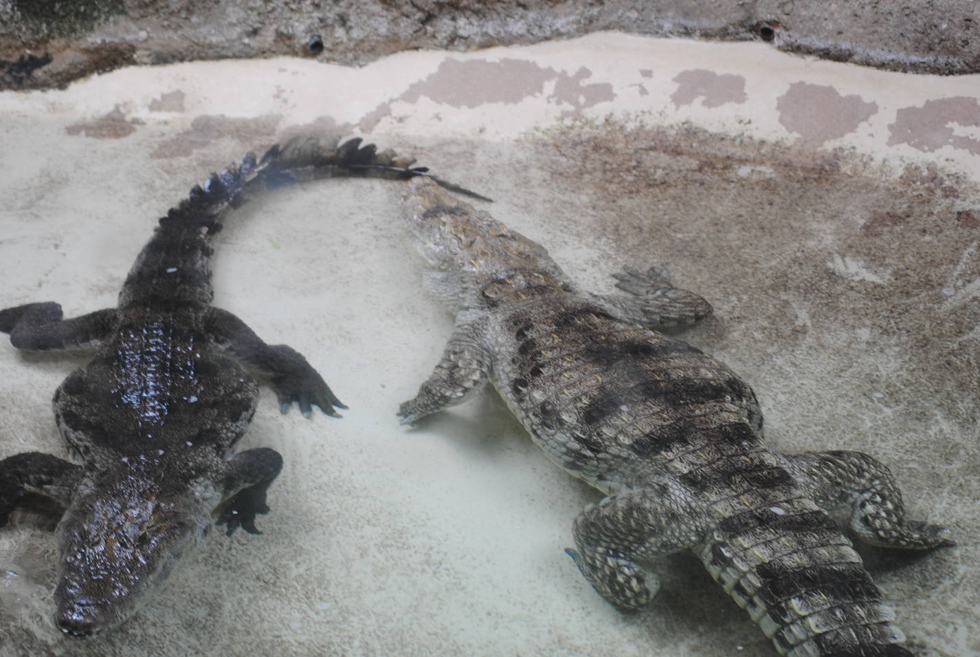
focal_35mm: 93
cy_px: 330
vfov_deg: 14.8
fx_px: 2523
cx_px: 456
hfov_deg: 22.0
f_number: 4.2
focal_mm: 55
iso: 200
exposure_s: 1/30
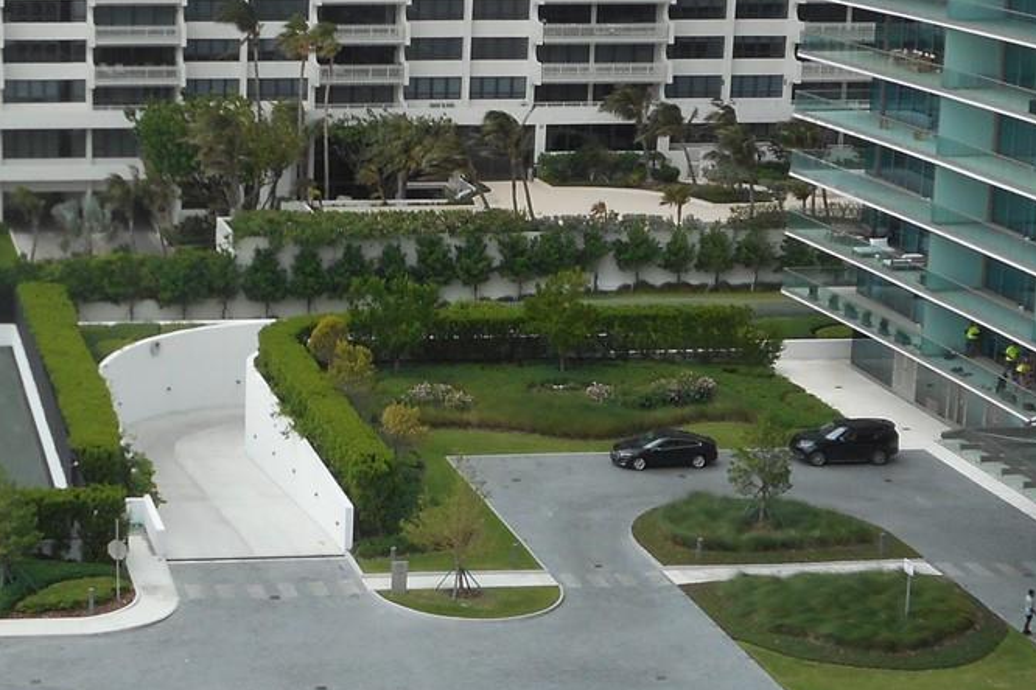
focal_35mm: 85
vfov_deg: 16.0
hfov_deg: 23.1
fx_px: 2446
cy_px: 247
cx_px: 36
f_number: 4.2
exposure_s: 1/400
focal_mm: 6
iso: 80
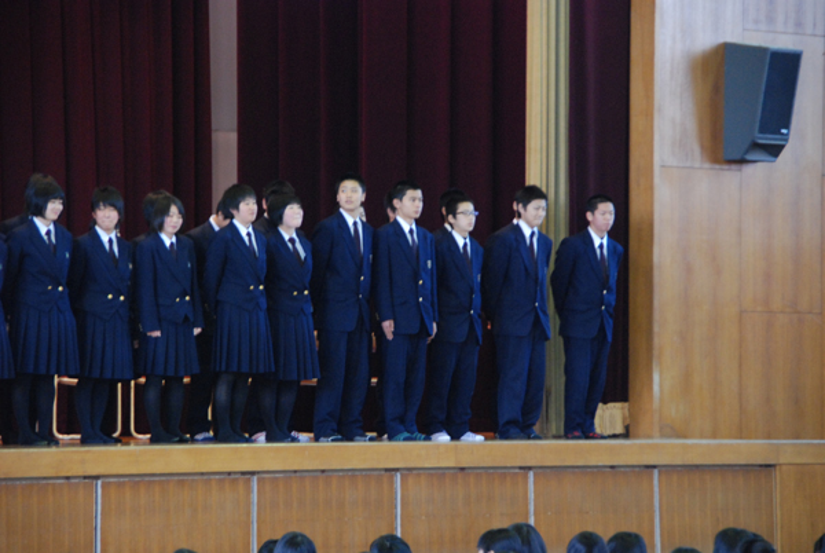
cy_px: 276
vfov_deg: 23.9
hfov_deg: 35.0
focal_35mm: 57
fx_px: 1308
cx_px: 412
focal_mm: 38
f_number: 4.5
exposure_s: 1/60
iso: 1600
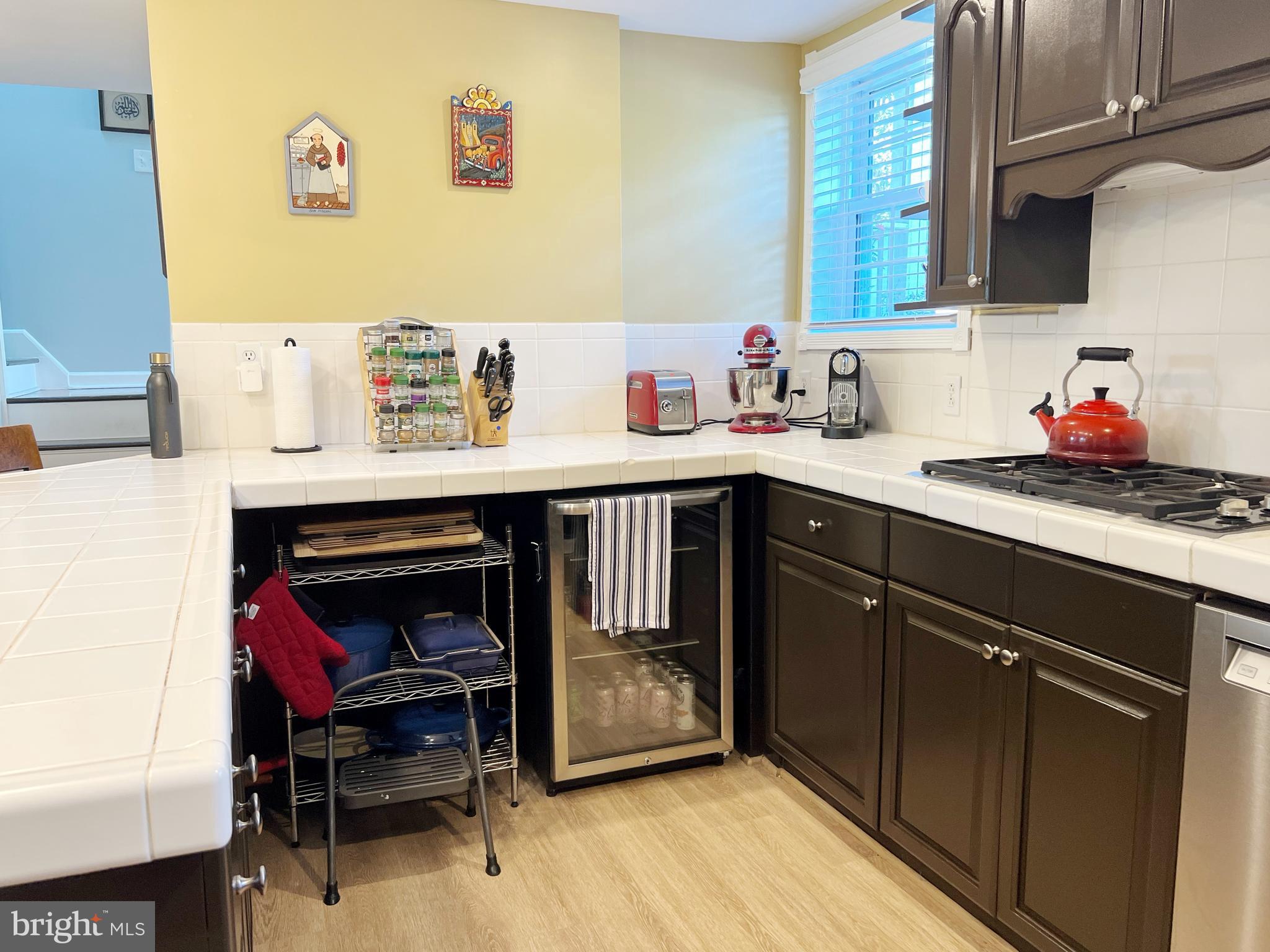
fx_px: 954
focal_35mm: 26
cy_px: 476
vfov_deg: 53.1
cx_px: 635
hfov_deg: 67.3
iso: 80
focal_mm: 5.7
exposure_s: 1/60
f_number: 1.5
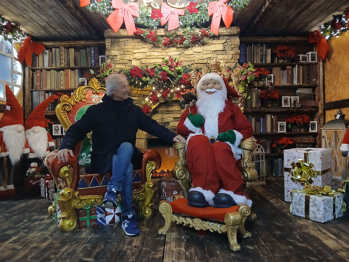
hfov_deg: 67.3
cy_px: 131
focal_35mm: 26
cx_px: 174
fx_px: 262
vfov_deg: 53.1
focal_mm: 3.98
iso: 640
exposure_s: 1/20
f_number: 1.8
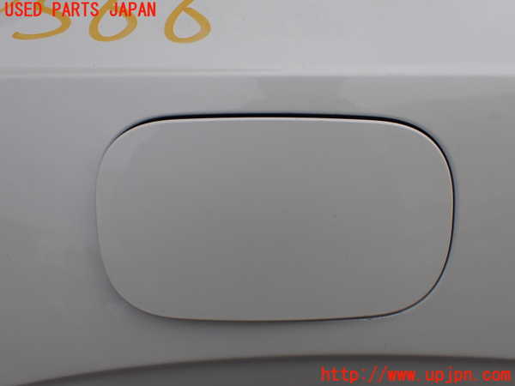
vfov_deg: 46.8
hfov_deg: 60.0
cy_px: 193
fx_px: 446
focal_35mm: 30
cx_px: 258
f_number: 9
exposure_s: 1/250
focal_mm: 5.4
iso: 100
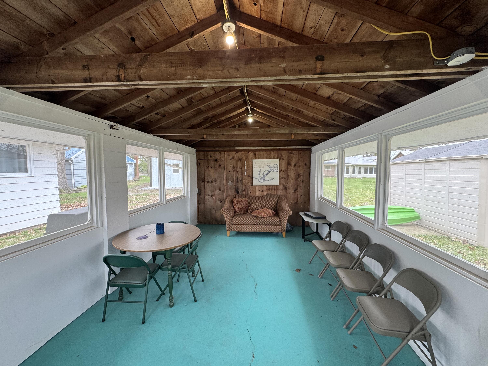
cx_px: 244
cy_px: 183
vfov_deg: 85.7
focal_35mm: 14
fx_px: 197
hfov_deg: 102.1
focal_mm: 2.22
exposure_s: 1/99
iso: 125
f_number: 2.2
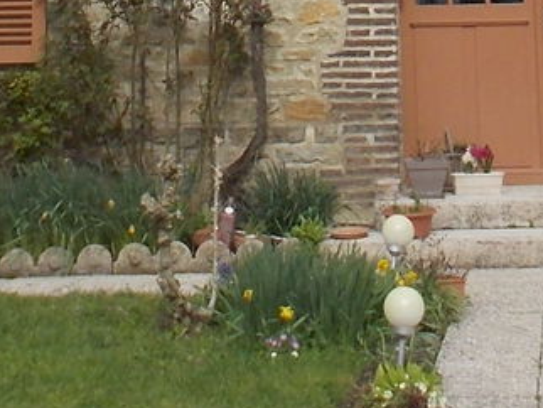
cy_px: -391
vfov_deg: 9.7
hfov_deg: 13.7
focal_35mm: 144
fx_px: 2261
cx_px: 310
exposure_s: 1/800
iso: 80
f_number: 3.3
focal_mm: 4.1
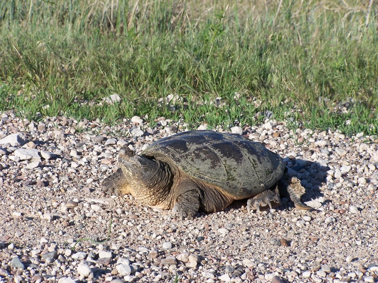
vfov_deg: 8.8
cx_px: 189
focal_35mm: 169
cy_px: 142
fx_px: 1845
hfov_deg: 11.7
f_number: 4.5
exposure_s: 1/500
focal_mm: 28
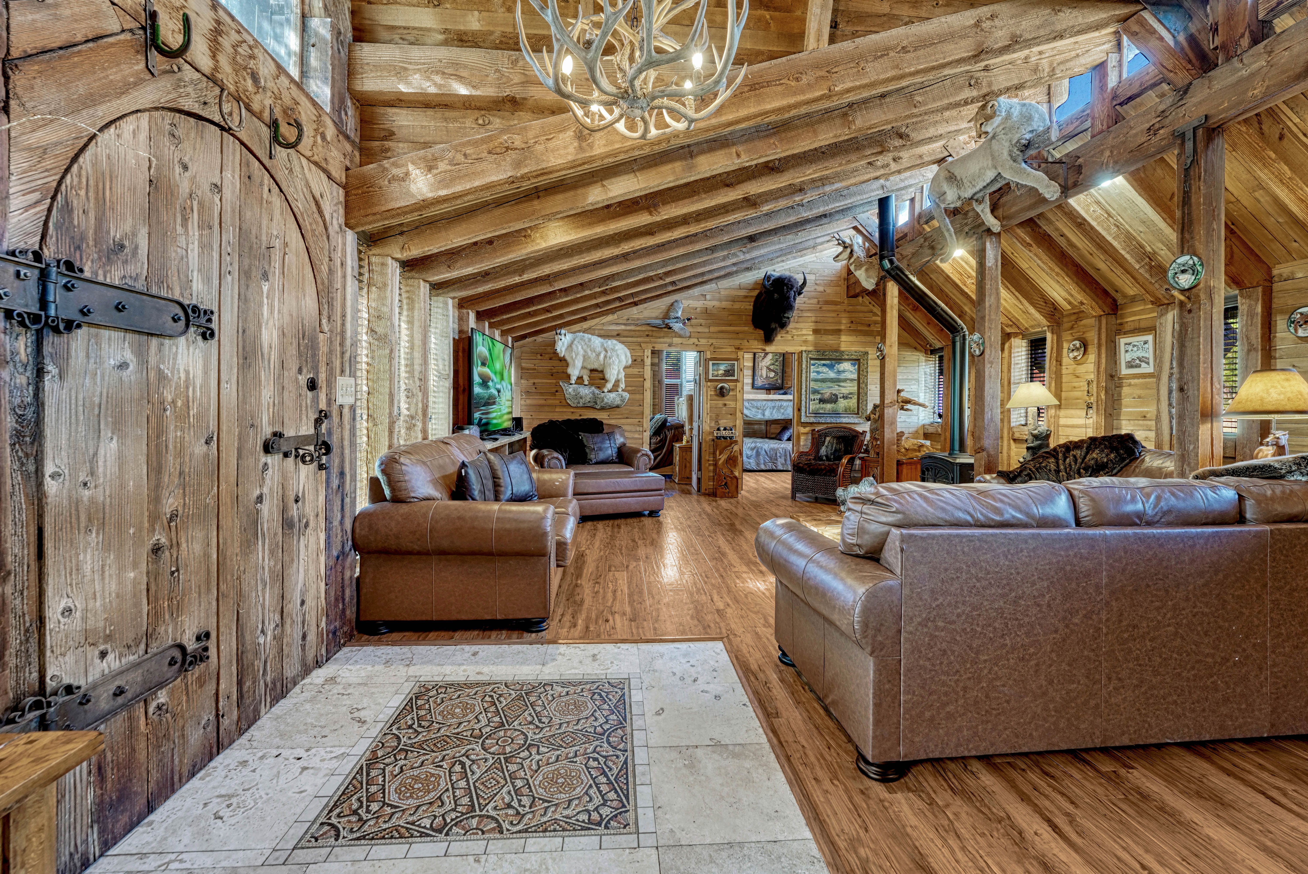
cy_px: 437
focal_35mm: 14
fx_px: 509
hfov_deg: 104.2
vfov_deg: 81.3
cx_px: 654
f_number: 8
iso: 400
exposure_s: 1/40
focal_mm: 14
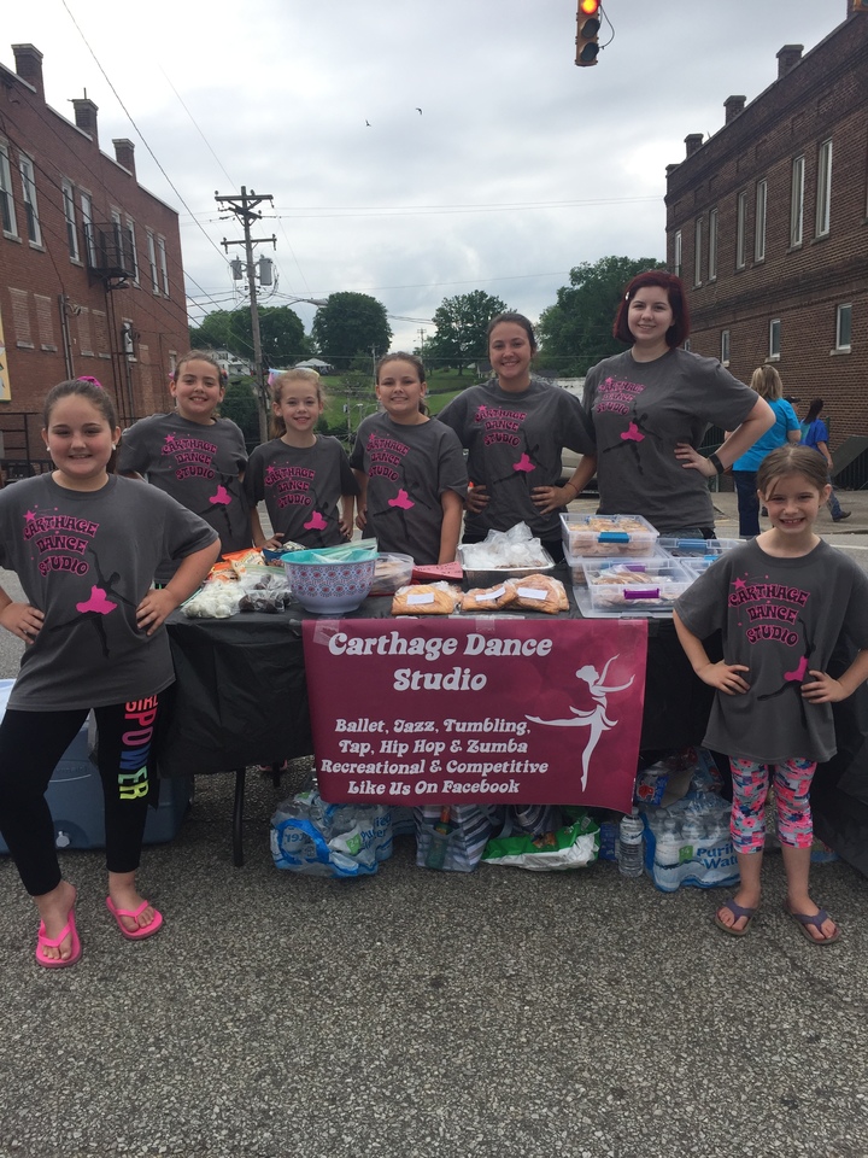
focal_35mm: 29
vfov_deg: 61.7
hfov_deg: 48.2
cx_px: 434
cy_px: 579
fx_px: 970
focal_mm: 4.15
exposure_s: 1/791
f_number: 2.2
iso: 32
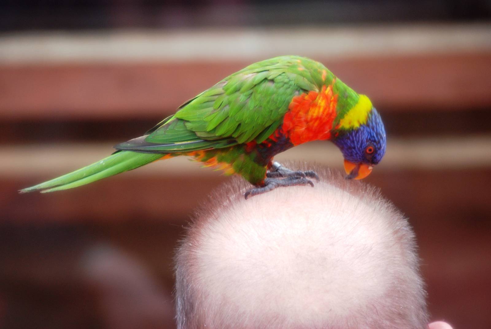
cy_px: 164
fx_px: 2765
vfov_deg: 6.8
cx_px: 246
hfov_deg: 10.1
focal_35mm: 202
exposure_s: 1/125
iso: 400
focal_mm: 135
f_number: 4.5
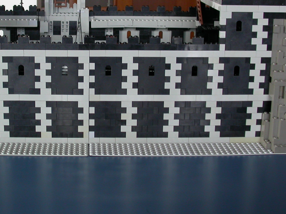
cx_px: 93
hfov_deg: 28.4
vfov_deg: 21.5
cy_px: 63
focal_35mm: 68
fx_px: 562
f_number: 2.6
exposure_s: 1/32.7
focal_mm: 7.85
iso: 100
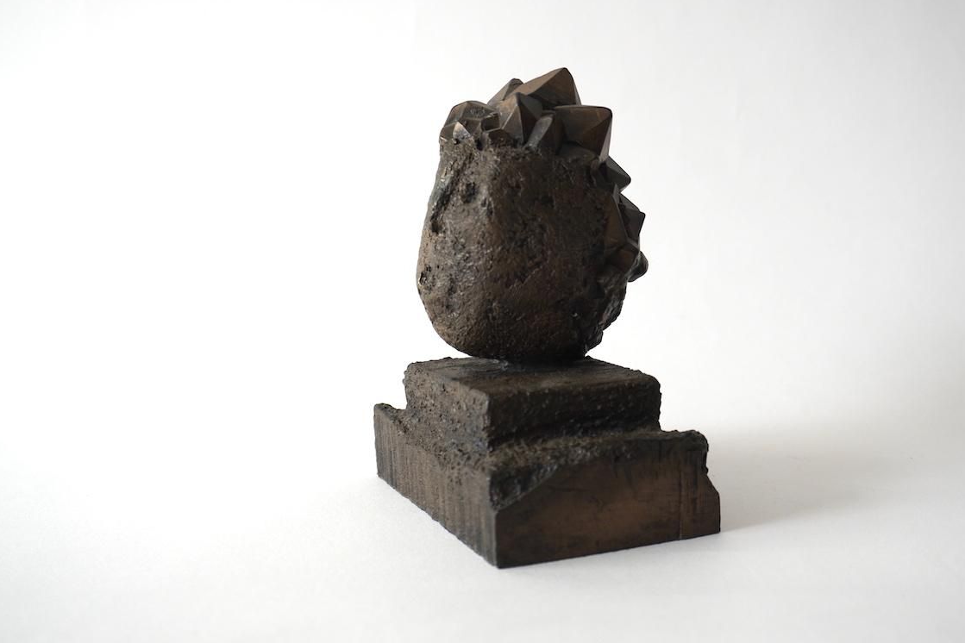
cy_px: 314
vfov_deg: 30.8
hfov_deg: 44.8
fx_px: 1168
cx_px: 536
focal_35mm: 44
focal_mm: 25
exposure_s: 1/60
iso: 250
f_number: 4.5
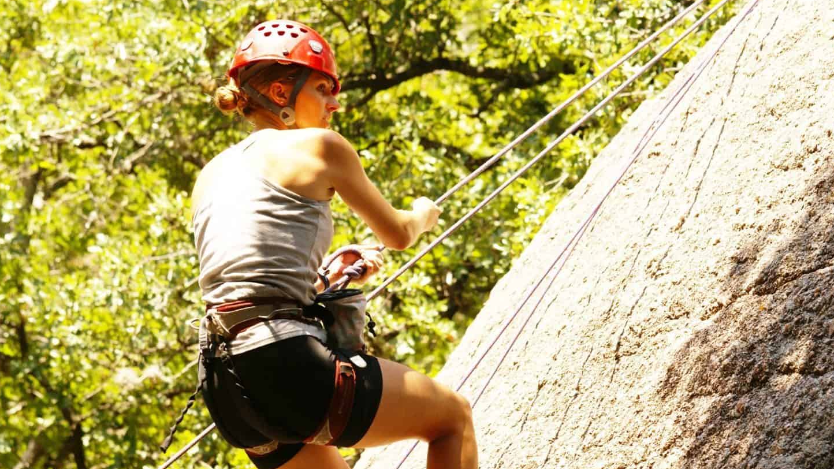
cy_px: 208
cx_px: 406
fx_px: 3793
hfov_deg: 12.5
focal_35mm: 172
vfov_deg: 7.1
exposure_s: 1/250
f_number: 5
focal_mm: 105
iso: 100
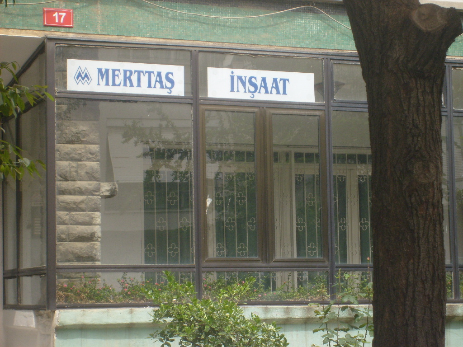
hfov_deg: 18.5
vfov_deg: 14.0
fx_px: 1418
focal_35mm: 106
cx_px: 232
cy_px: 174
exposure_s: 1/180
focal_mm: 17.4
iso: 80
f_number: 4.9
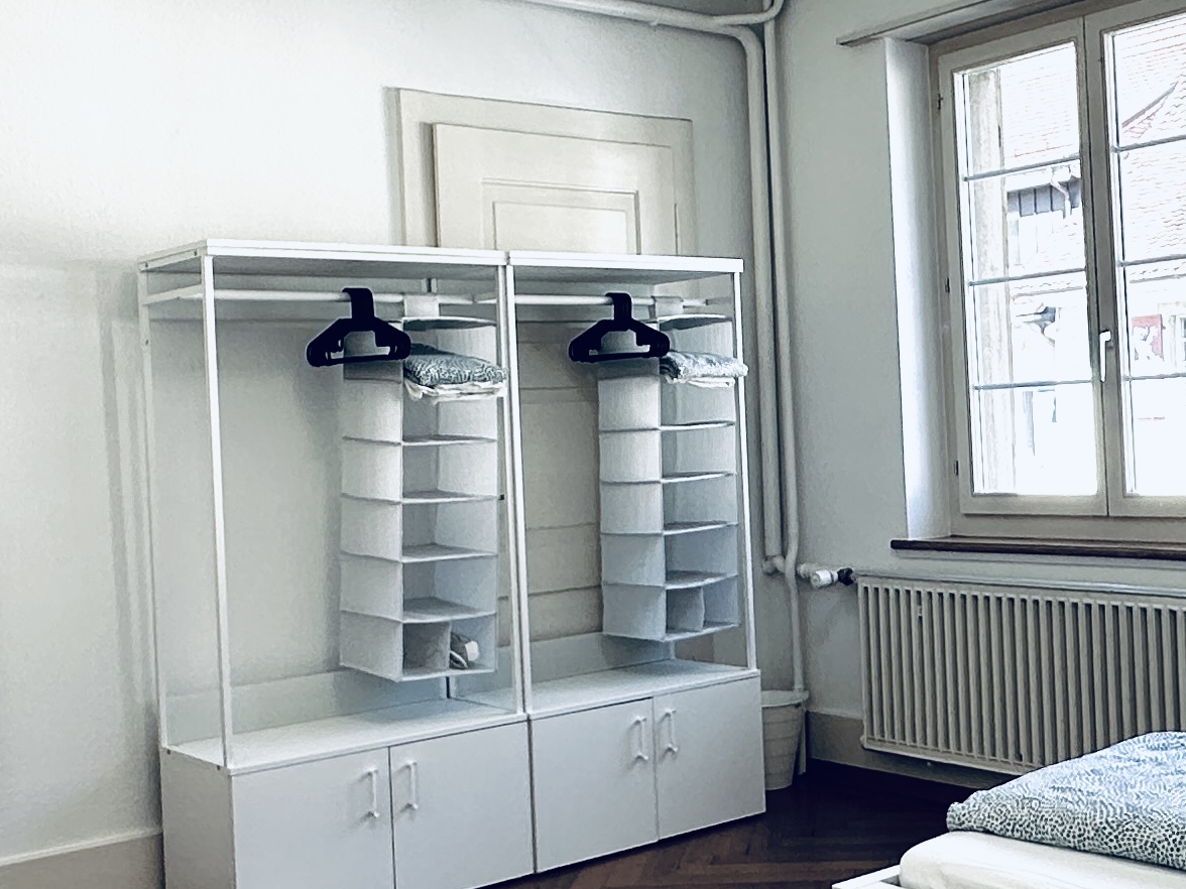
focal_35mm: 48
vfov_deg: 30.3
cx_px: 776
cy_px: 432
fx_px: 1645
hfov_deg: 39.3
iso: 40
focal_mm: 2.22
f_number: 2.2
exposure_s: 1/112
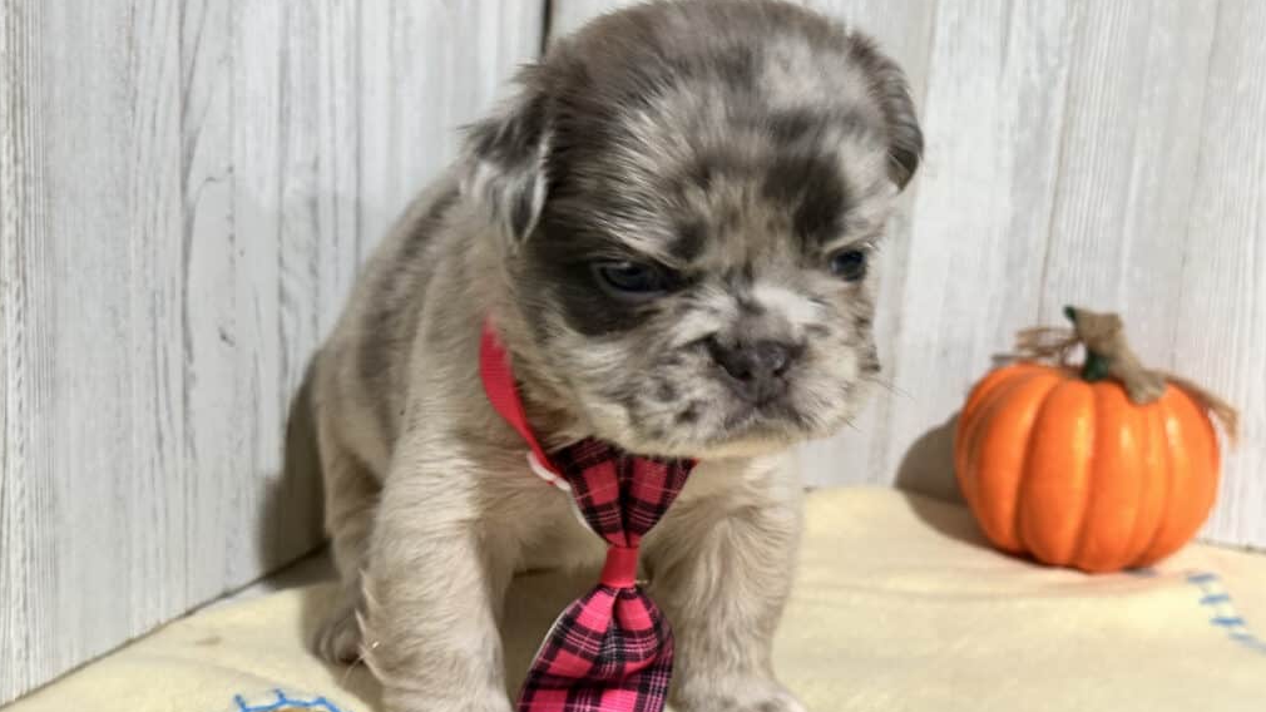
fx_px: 1779
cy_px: 377
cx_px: 627
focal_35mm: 53
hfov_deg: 39.2
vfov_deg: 22.6
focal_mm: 6.86
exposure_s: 1/40
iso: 500
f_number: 1.78
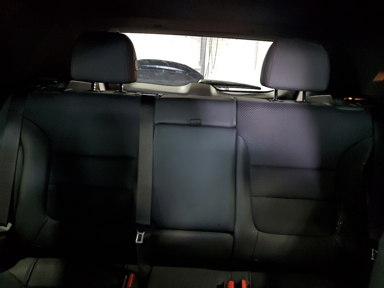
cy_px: 144
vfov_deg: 53.1
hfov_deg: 67.3
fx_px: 288
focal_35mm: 26
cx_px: 192
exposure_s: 1/15
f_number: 1.5
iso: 301
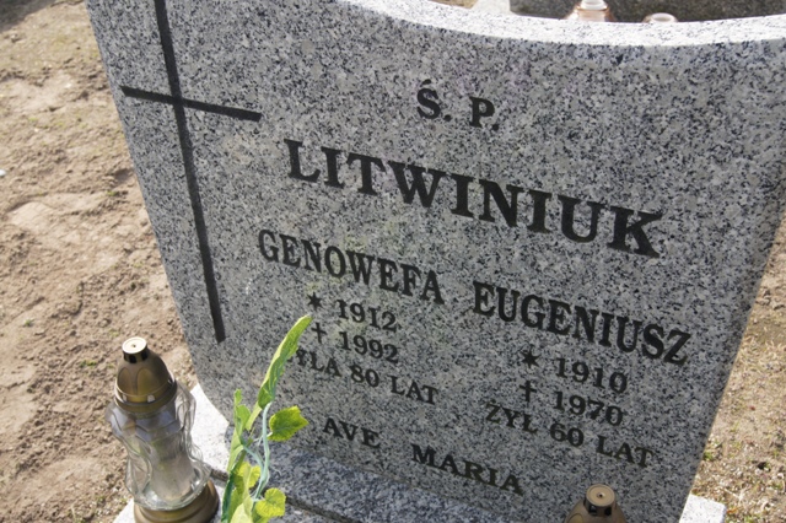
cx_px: 393
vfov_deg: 29.8
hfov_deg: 43.6
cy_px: 262
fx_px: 982
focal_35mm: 45
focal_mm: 30
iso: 200
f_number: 8
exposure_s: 1/200
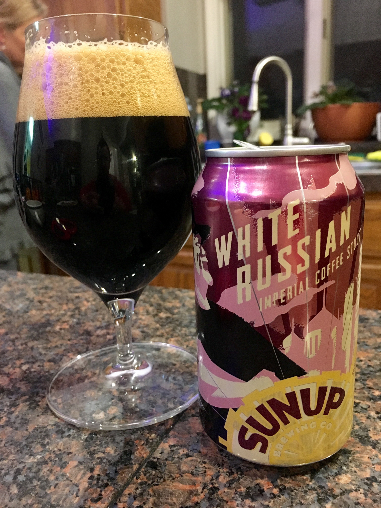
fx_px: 426
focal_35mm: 29
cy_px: 254
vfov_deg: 61.7
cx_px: 190
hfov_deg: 48.2
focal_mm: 4.15
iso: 400
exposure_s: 1/15
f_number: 2.2
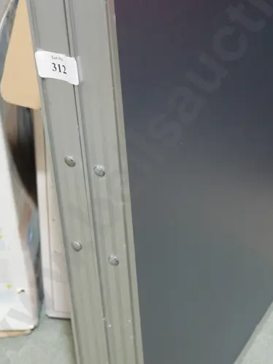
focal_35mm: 74
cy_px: 68
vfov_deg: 25.8
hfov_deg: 19.7
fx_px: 777
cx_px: 211
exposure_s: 1/60
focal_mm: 18
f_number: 4
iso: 800
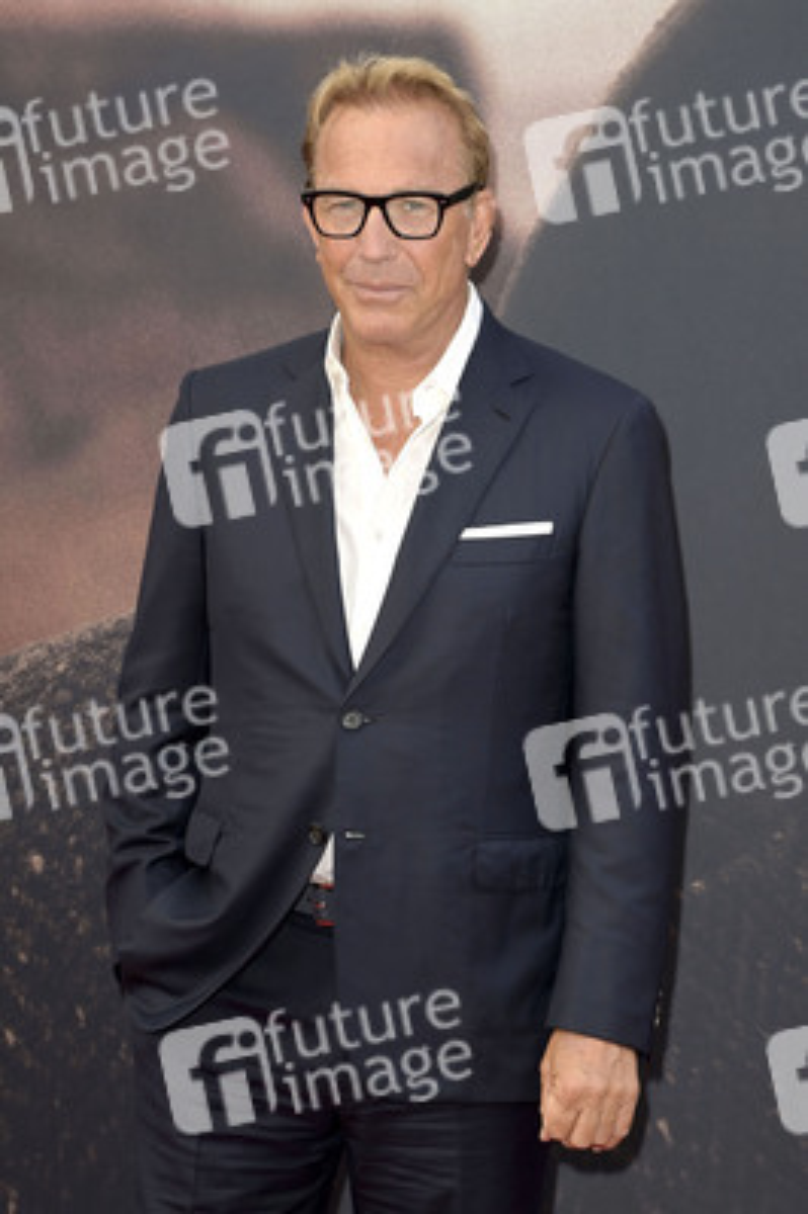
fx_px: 3541
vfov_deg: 19.5
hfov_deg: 13.0
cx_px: 404
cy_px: 607
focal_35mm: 105
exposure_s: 1/250
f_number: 6.3
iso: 400
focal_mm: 105
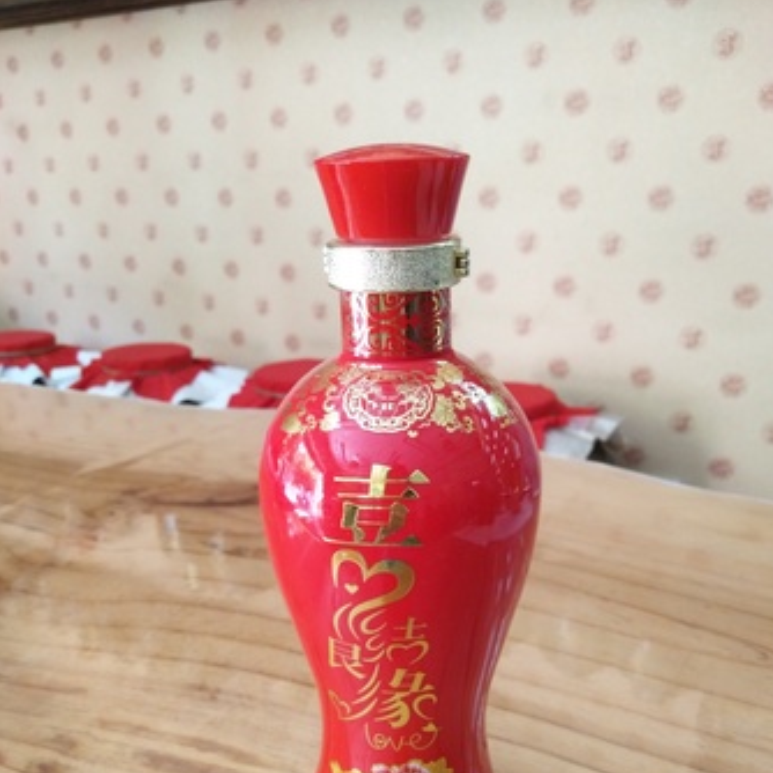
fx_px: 783
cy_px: 507
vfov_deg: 51.7
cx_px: 386
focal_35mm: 31
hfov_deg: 52.5
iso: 250
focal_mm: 3.88
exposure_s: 1/33.3
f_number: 2
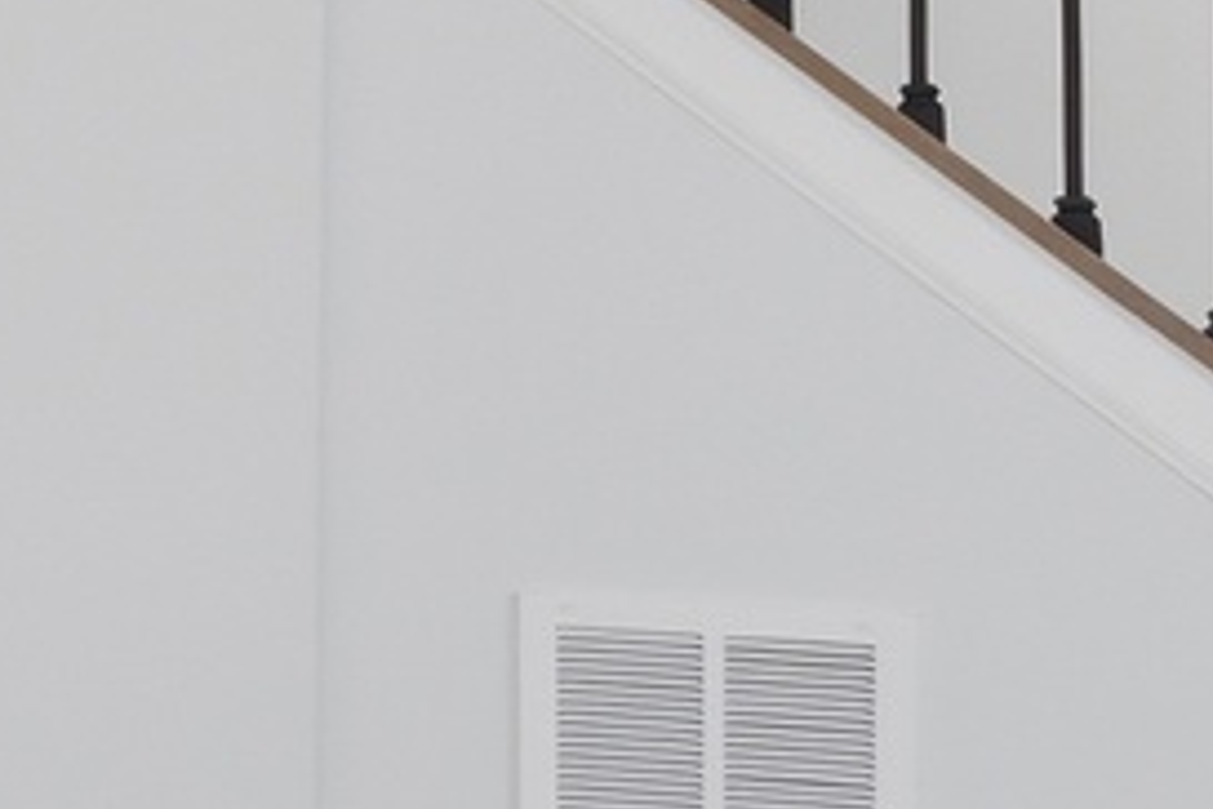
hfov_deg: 20.5
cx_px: -444
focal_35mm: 89
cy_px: -191
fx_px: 2999
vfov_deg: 14.8
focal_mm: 10
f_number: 7.1
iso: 640
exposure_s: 1/900
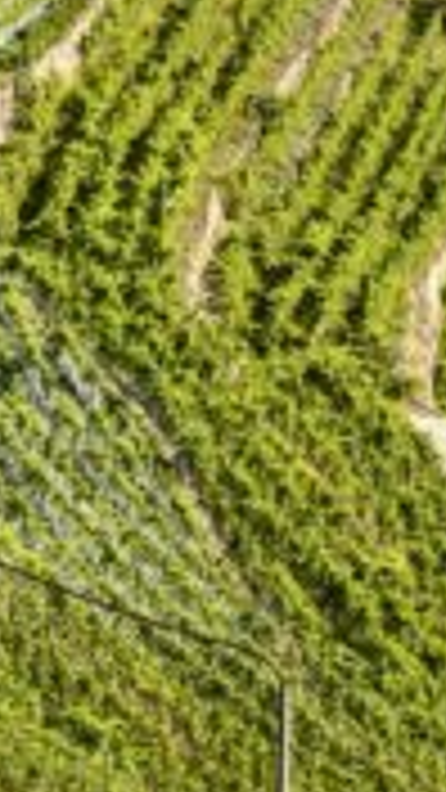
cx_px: 182
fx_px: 3070
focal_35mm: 146
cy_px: -396
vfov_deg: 13.8
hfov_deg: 8.3
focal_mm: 24
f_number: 8
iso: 100
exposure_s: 1/200
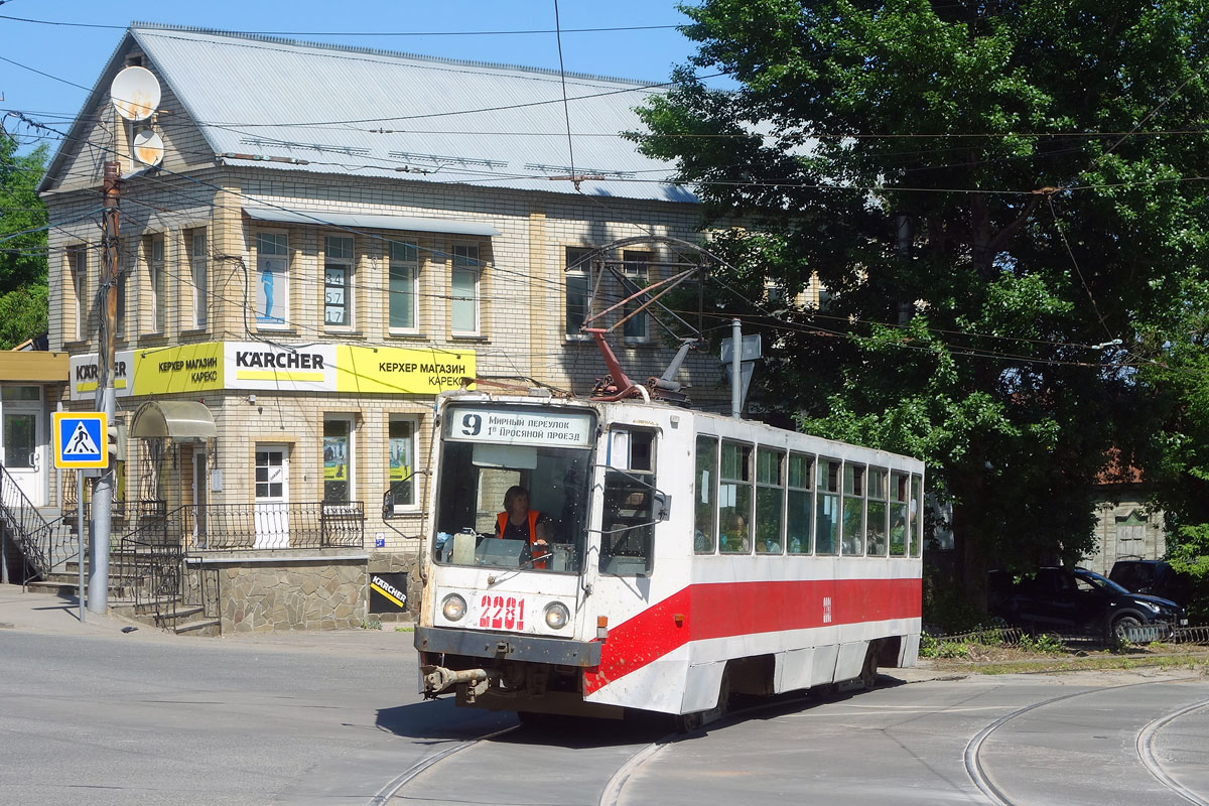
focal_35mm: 59
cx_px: 604
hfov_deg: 33.9
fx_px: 1981
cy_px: 403
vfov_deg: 23.0
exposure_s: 1/500
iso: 125
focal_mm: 21.77
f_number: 5.6
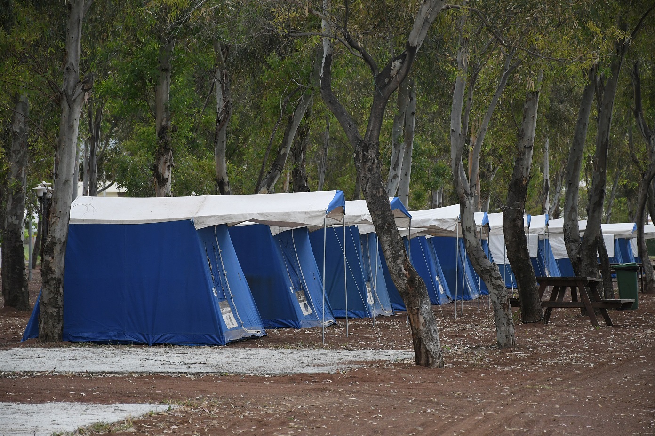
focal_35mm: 135
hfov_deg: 15.2
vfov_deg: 10.2
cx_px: 328
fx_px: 2456
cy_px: 218
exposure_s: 1/800
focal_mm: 90
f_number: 5.3
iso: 1250
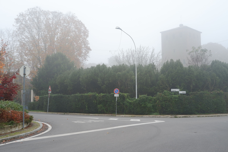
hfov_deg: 47.4
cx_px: 114
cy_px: 76
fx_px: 260
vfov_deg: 32.6
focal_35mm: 41
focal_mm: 27
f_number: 7.1
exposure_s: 1/40
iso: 200
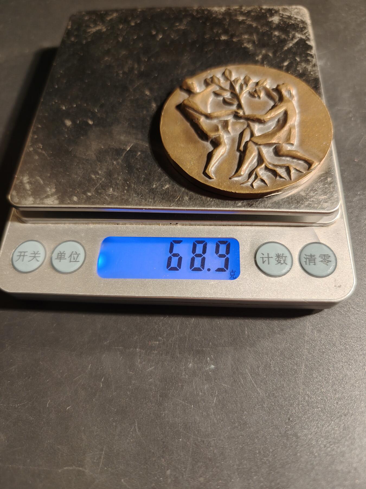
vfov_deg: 73.9
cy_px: 244
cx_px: 183
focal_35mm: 23
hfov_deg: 58.9
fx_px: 324
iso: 250
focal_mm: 6.06
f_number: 1.6
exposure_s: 1/155
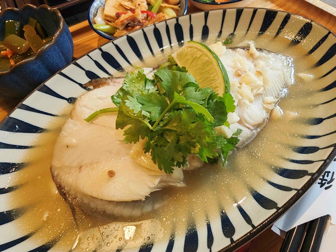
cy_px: 126
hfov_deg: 73.9
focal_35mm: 23
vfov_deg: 58.9
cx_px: 168
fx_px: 223
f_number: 1.8
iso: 100
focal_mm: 2.03
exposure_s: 1/60
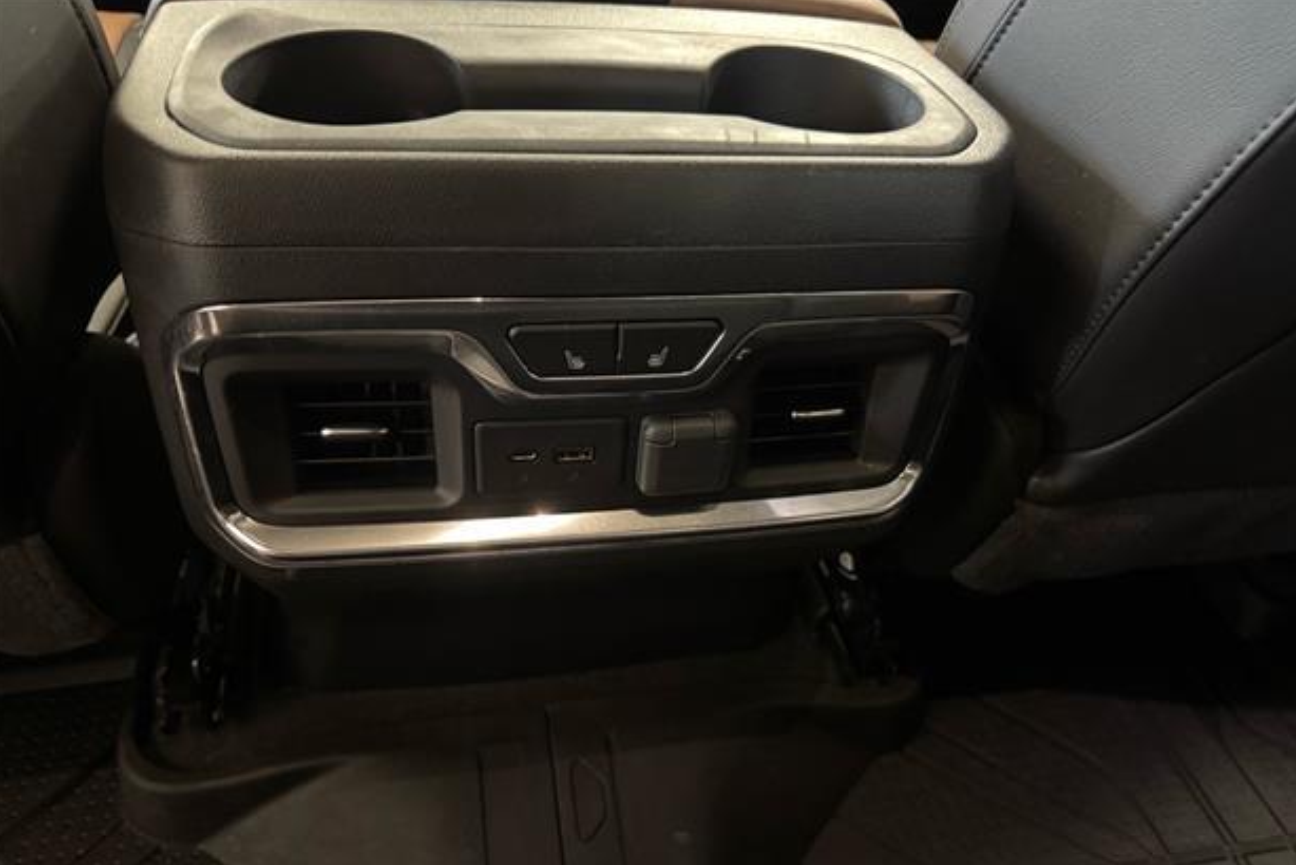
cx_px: 663
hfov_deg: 69.4
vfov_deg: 49.4
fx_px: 936
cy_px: 498
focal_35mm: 26
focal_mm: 6.76
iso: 1600
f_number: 1.78
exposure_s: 1/24
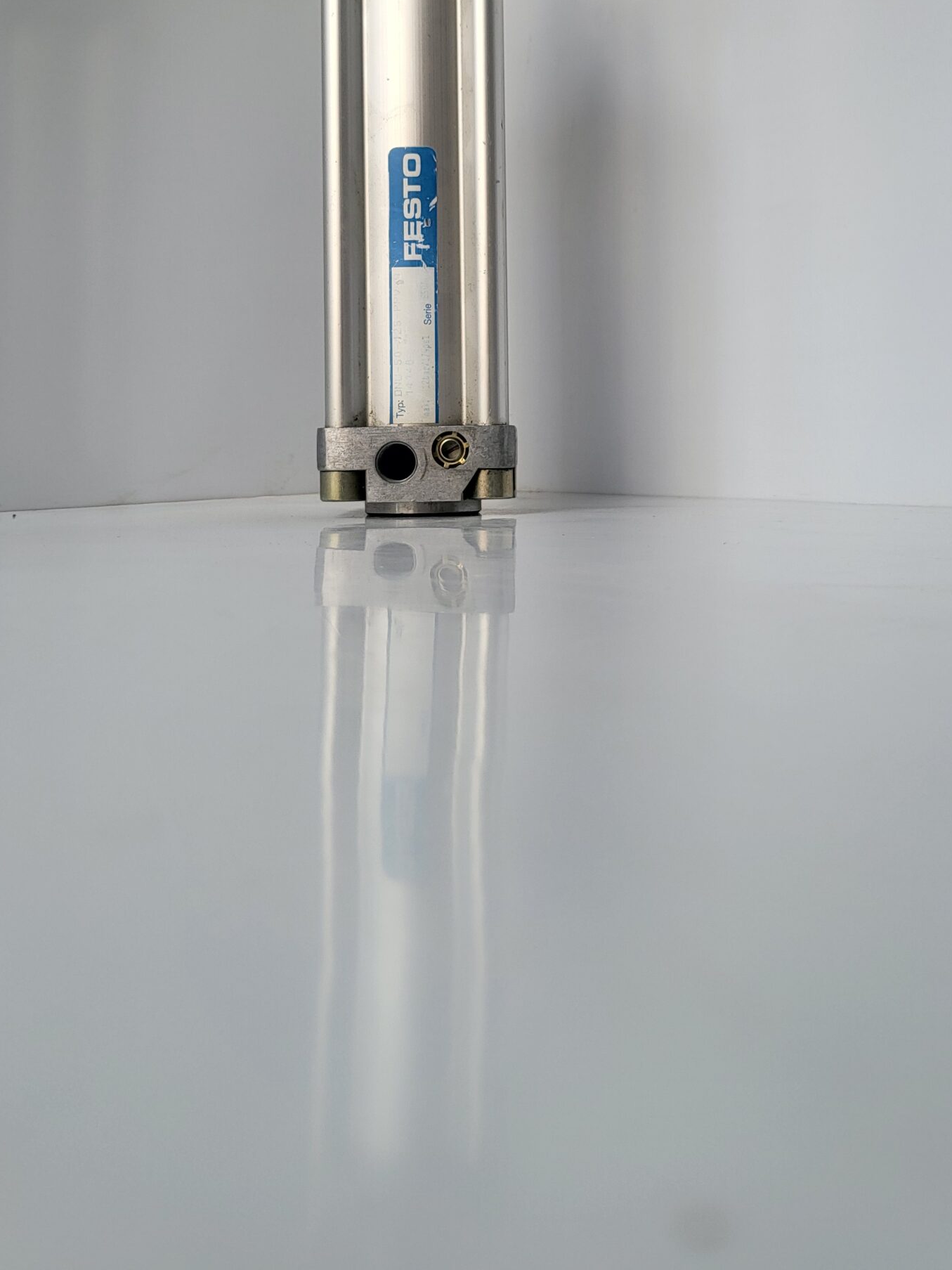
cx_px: 523
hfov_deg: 41.7
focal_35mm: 34
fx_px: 1247
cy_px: 410
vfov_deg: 52.8
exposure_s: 1/162
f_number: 1.8
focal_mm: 5
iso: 40
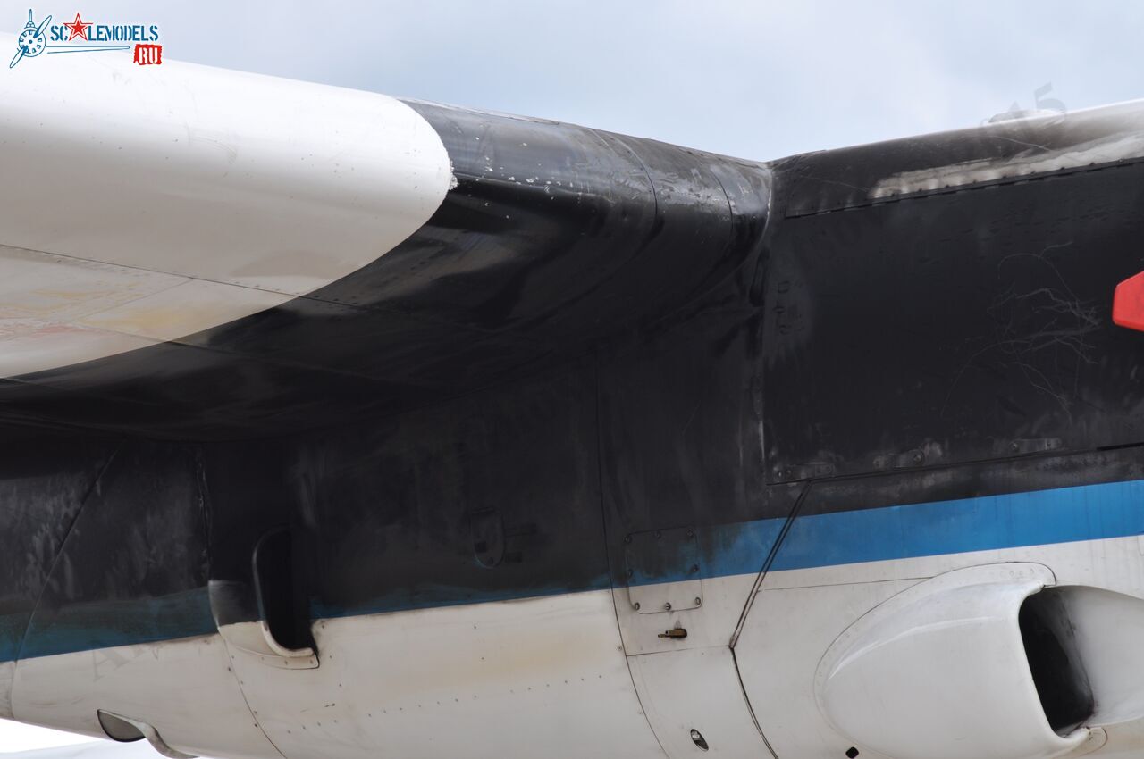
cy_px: 380
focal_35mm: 218
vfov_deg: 6.3
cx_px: 572
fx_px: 6903
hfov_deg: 9.5
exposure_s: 1/100
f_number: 8
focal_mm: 145
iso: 200
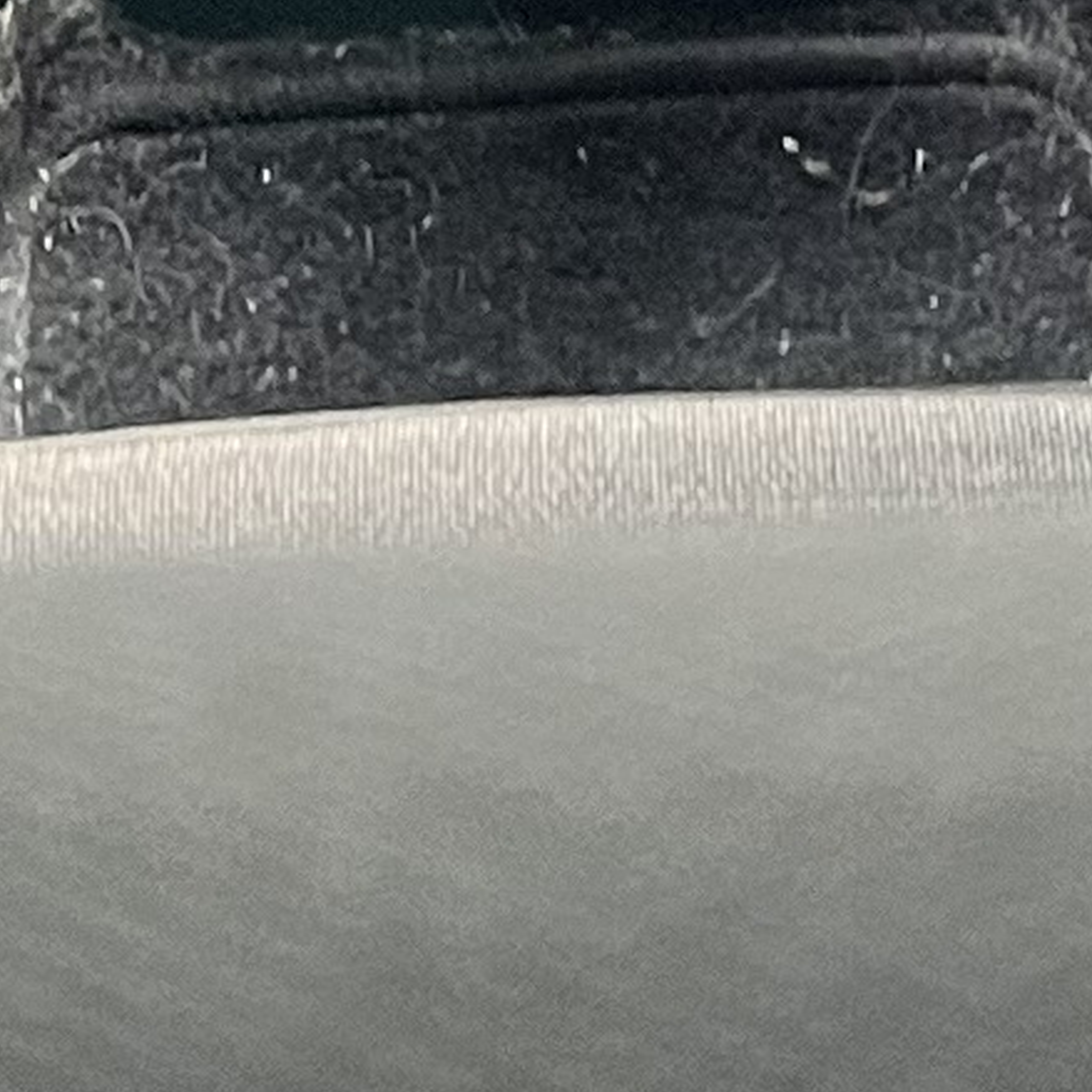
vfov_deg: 7.3
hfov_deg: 8.3
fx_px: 7531
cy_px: -2279
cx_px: 913
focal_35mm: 211
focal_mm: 5.1
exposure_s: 1/60
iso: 200
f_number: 1.6
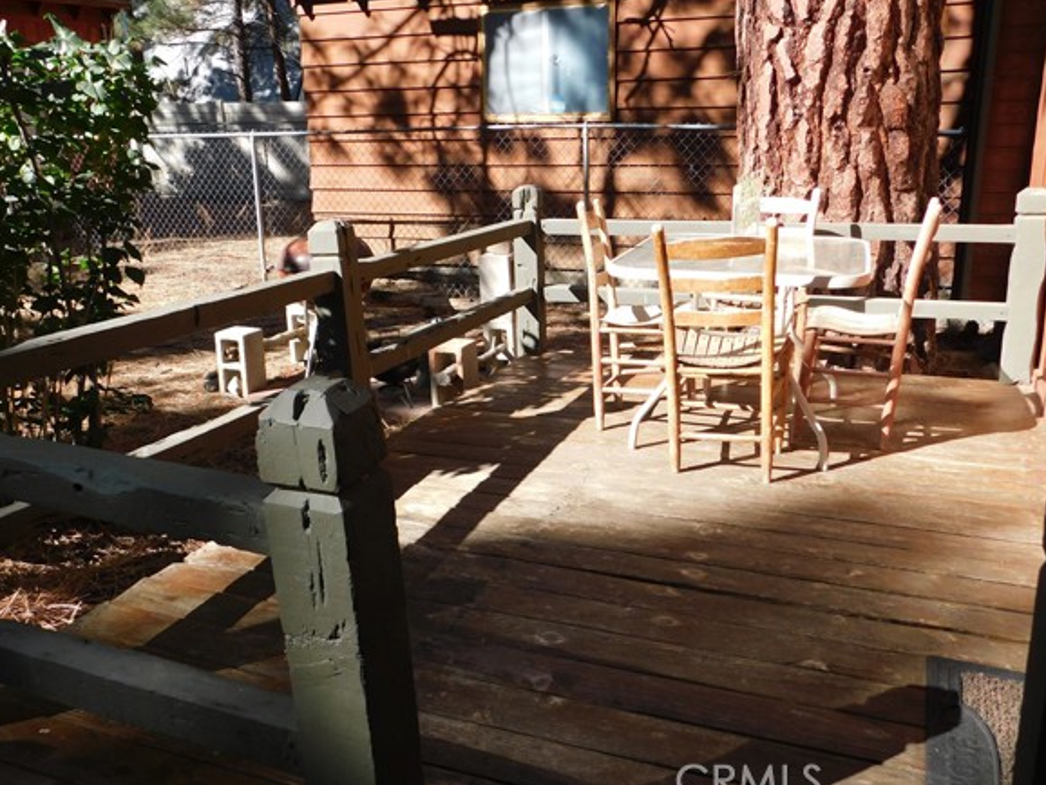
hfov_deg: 58.3
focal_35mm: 31
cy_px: 373
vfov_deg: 45.5
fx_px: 937
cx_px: 534
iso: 125
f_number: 3.2
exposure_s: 1/500
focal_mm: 4.9
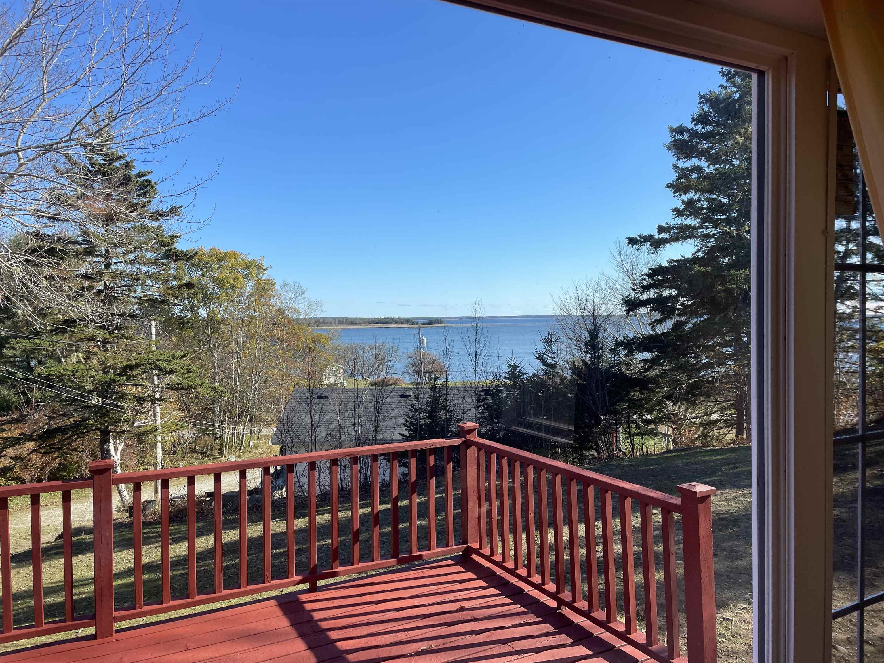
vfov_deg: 53.1
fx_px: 664
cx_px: 442
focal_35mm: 26
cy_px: 332
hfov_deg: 67.3
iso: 32
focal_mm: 4.2
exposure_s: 1/1887
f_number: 1.6
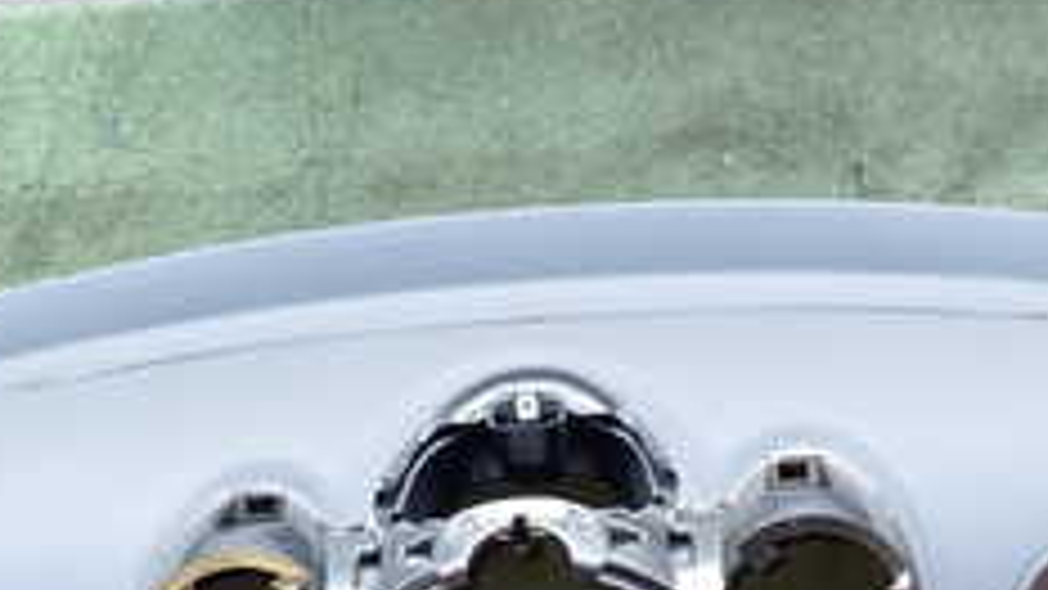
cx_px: 562
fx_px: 2334
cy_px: 622
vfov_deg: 14.1
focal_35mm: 84
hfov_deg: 25.3
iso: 125
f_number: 2.3
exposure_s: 1/60
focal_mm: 5.4
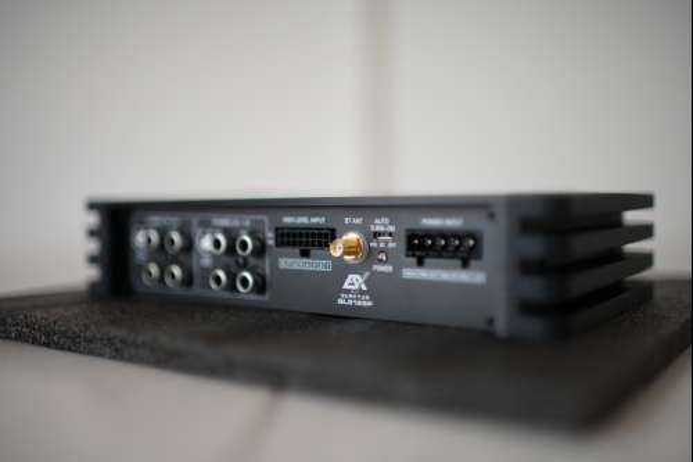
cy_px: 231
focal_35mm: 35
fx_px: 673
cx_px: 346
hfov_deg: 54.5
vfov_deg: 37.8
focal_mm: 35
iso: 160
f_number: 1.4
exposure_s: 1/125
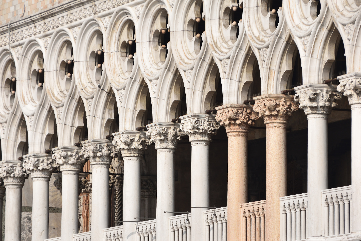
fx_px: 2782
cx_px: 180
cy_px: 120
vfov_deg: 5.0
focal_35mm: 278
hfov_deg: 7.4
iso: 250
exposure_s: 1/2000
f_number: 5.6
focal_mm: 185
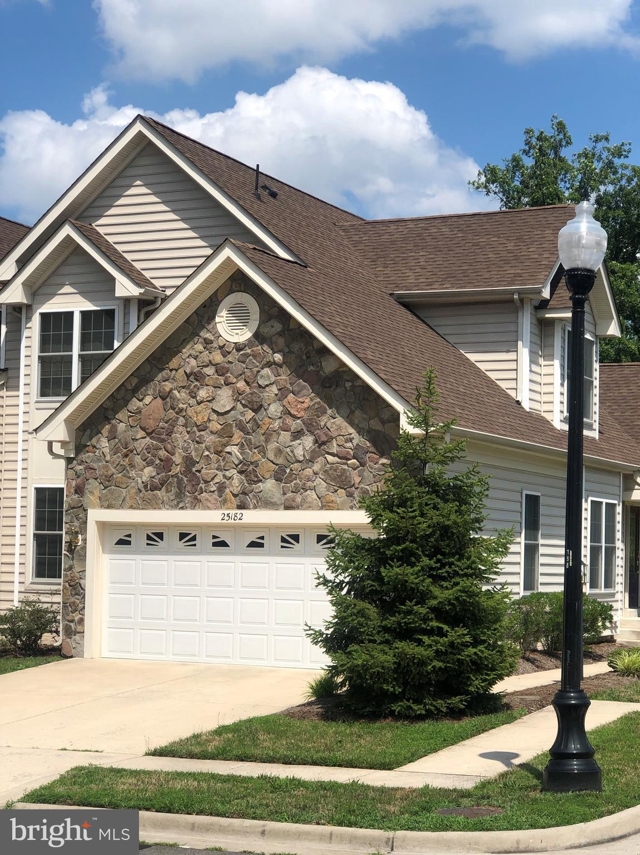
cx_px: 320
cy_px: 428
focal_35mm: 57
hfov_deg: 25.6
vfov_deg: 33.8
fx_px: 1406
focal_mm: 6.6
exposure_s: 1/1091
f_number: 2.8
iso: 20
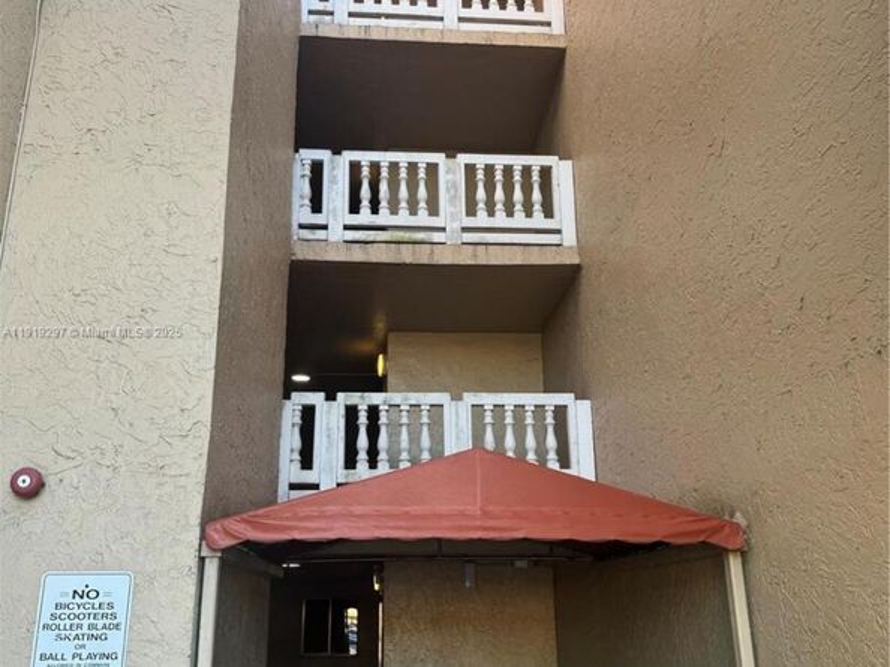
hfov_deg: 71.6
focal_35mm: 24
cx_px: 445
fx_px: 617
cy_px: 334
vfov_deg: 56.8
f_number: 1.78
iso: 80
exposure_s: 1/121
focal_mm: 6.76
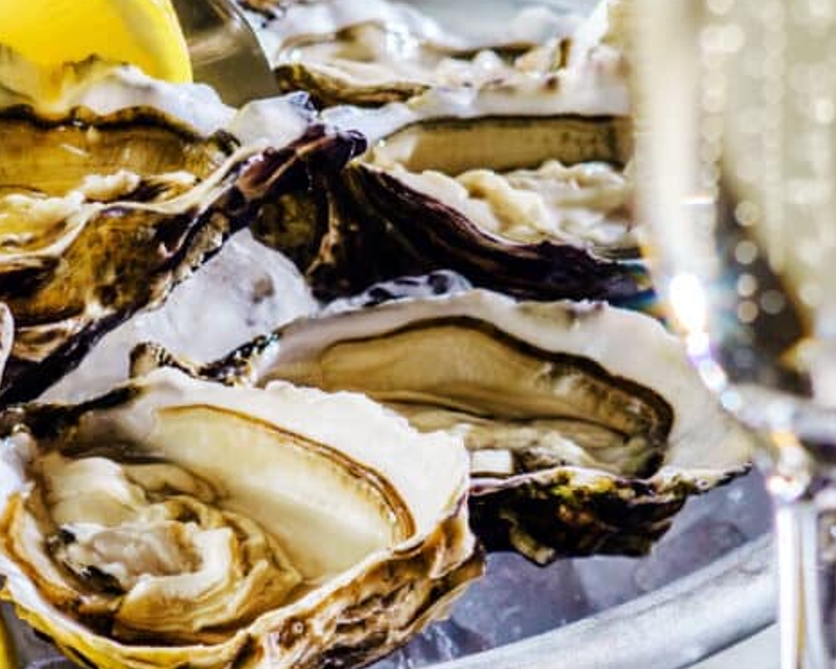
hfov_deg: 8.9
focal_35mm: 217
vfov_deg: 7.1
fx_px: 5371
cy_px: 420
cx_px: 208
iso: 800
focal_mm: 90
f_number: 5.6
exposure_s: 1/125
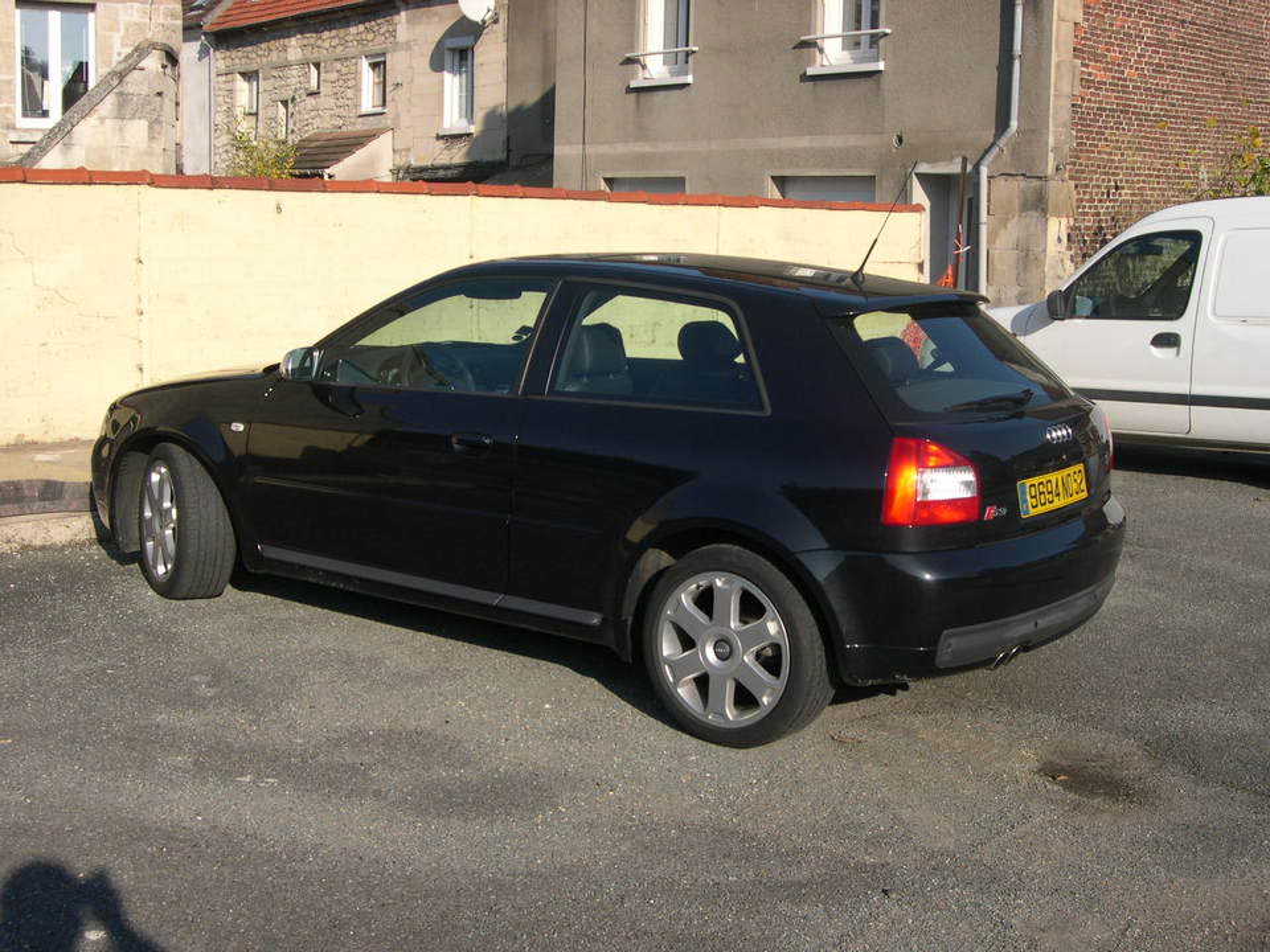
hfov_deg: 40.4
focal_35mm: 47
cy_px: 476
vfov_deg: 30.9
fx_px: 1724
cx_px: 635
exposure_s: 1/145
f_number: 8.4
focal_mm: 10.1
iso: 100
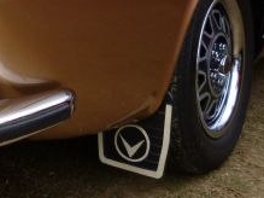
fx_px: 625
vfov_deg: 17.4
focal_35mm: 82
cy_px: -17
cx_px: 1
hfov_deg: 22.9
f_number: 3.1
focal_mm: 5
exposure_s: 1/400
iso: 100
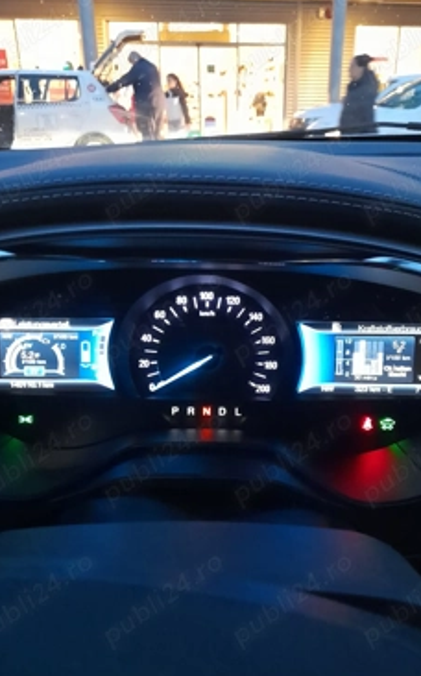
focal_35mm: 29
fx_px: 534
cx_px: 227
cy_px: 347
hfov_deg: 43.0
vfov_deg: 64.7
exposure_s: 1/20
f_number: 2
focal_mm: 4.6
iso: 800
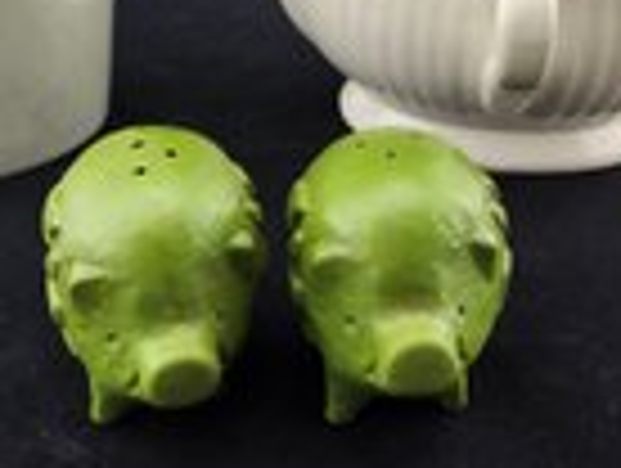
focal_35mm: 57
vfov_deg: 24.6
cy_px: 7
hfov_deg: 33.6
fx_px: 1024
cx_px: 232
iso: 25
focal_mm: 6.4
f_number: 1.8
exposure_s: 1/120
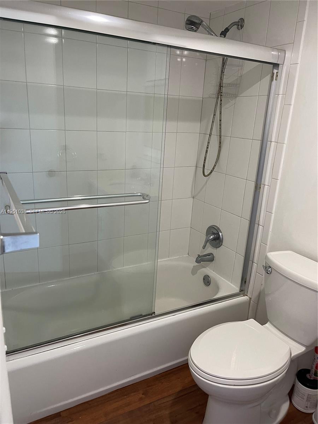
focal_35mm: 25
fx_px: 306
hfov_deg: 54.9
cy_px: 212
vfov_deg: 69.4
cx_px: 159
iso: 160
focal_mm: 5.1
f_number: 1.6
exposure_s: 1/60
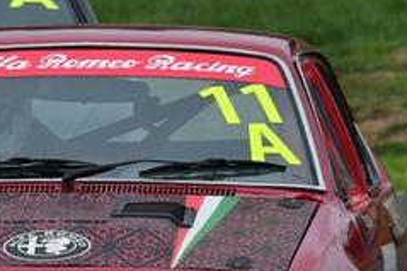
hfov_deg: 0.8
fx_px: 28379
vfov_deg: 0.5
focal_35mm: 2512
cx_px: 20
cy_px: 167
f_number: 11
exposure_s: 1/640
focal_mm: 500
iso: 1000
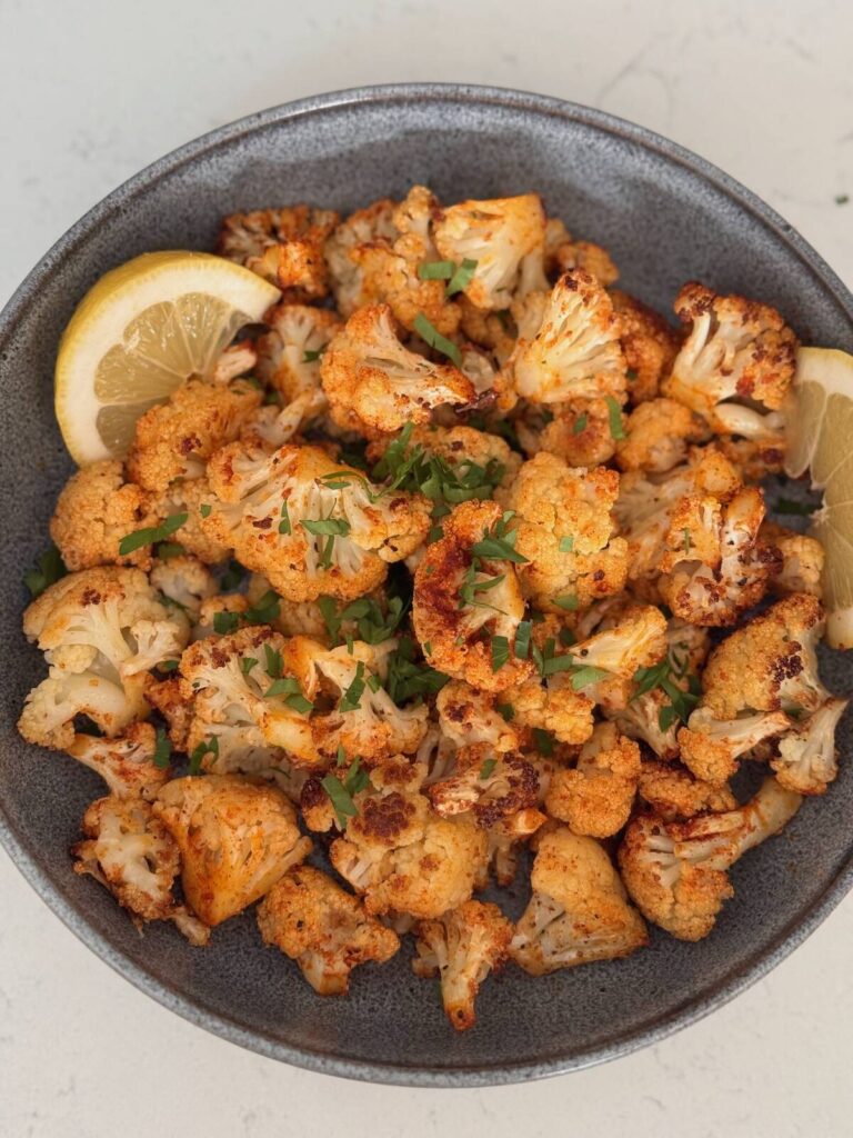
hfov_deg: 30.3
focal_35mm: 48
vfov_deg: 39.7
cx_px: 426
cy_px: 569
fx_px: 1577
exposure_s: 1/70
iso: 100
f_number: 1.78
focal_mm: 6.76
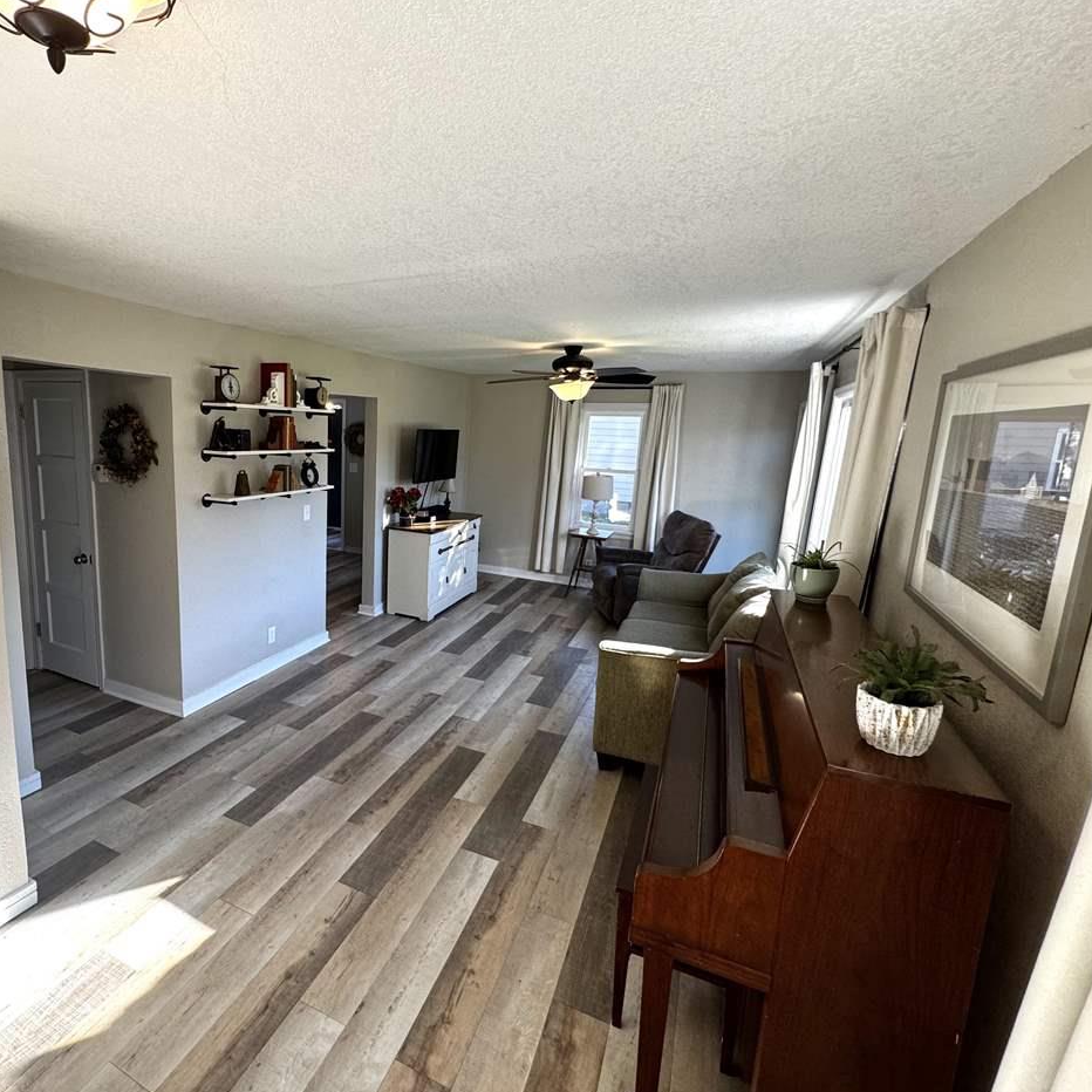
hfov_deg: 82.4
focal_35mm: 17
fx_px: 607
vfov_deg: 84.0
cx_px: 409
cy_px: 538
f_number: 2.2
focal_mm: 2.22
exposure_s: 1/120
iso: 160
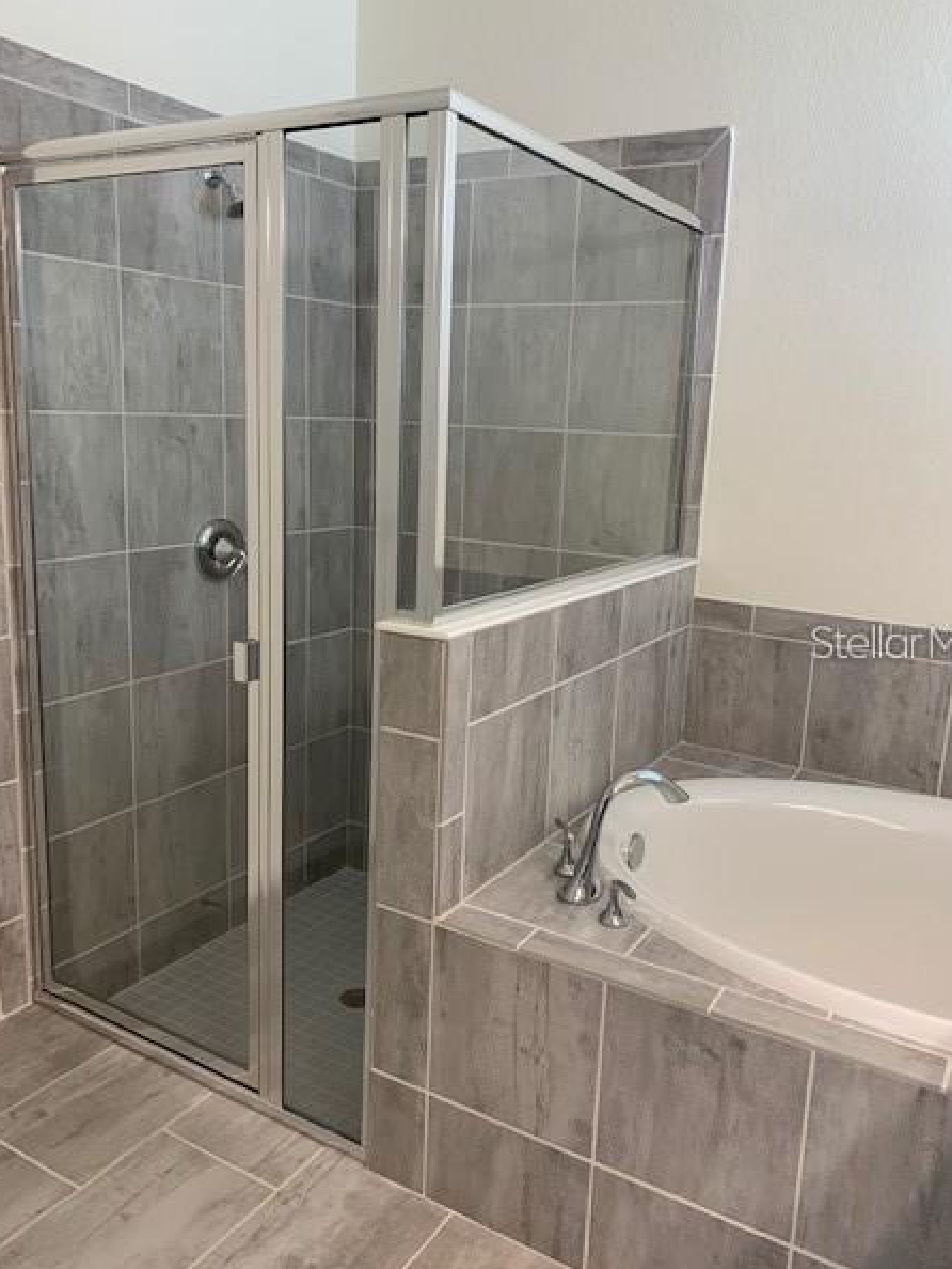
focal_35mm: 28
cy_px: 641
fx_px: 1026
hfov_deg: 49.8
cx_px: 499
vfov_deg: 63.4
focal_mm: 4.25
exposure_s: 1/60
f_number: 1.8
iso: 64
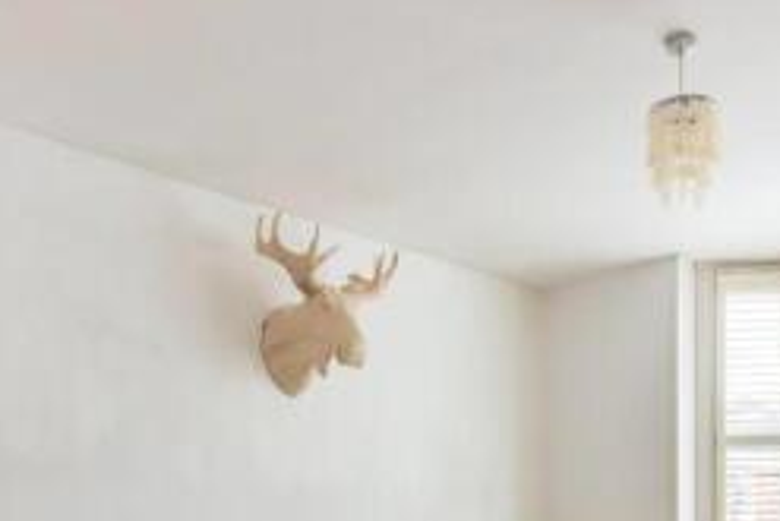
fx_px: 802
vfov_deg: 32.8
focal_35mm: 37
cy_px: 529
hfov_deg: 51.5
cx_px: 471
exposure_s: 1/13
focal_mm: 14
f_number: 9
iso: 320
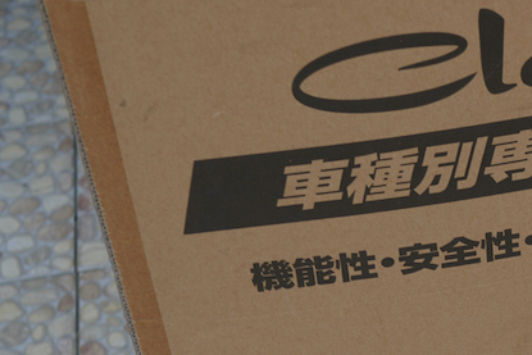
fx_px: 1744
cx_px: 609
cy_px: 269
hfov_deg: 16.7
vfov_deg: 11.6
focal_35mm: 118
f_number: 4
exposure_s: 1/50
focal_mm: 35
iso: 100
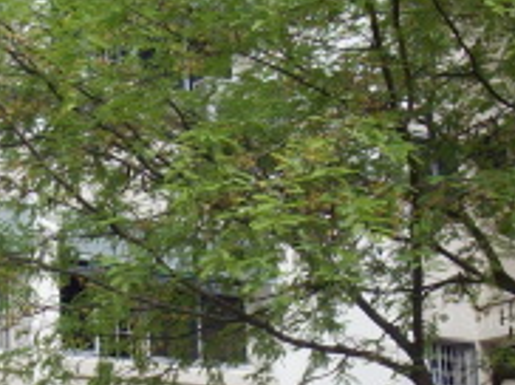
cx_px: 76
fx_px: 1664
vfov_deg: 13.1
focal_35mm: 112
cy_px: 323
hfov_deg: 17.4
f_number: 5.6
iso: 80
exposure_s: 1/50
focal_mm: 6.2
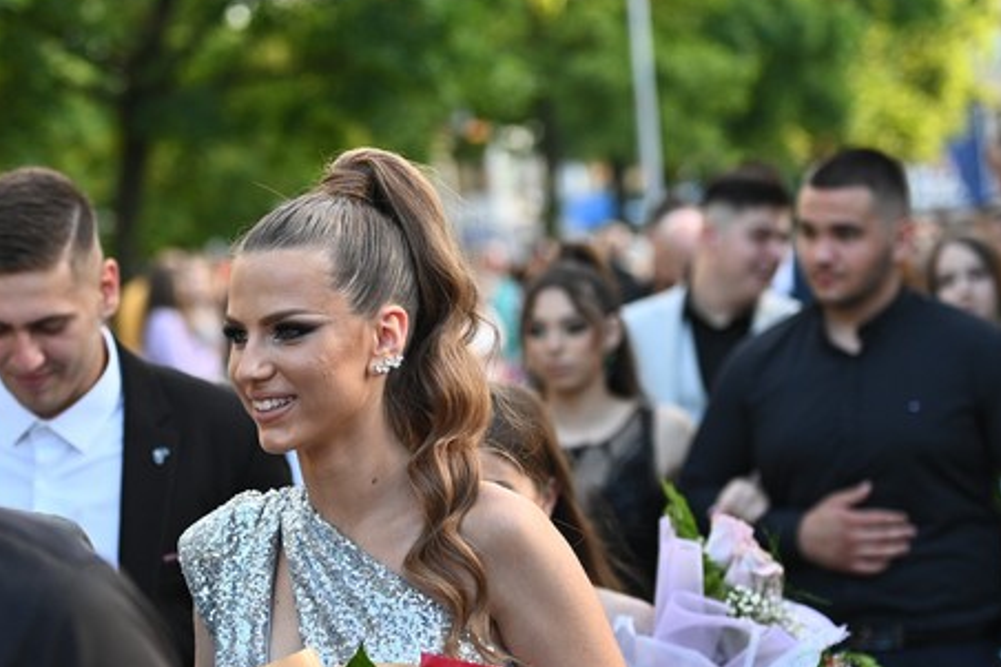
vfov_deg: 11.0
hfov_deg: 16.5
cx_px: 301
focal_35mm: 124
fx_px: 3446
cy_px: 451
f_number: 2.8
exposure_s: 1/1000
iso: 800
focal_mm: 70
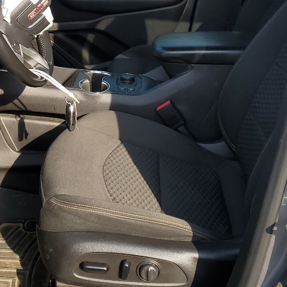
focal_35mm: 57
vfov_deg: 29.2
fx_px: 535
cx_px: 86
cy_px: 46
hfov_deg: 29.7
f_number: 1.5
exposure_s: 1/1111
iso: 50
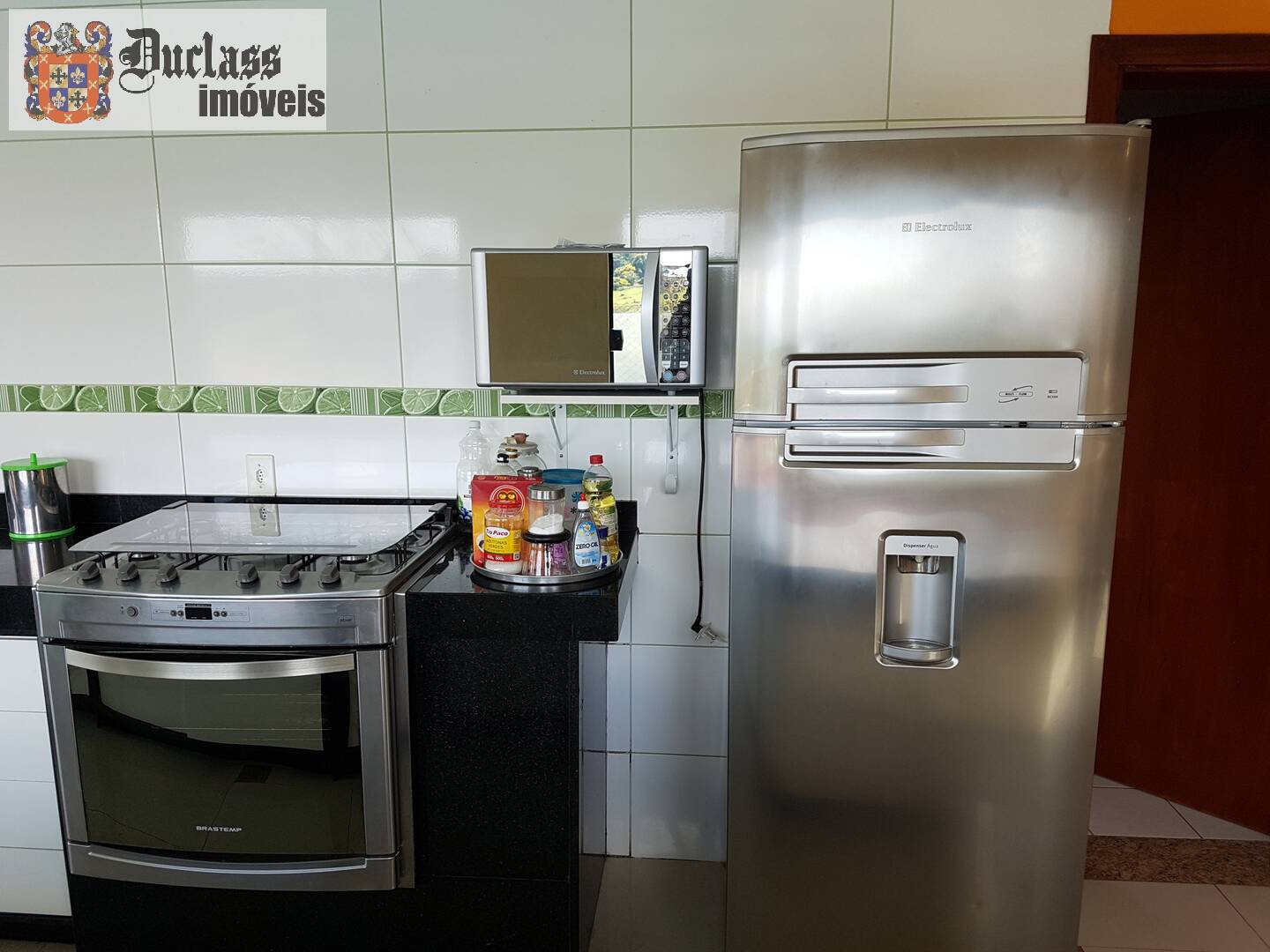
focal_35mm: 26
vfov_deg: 53.1
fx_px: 954
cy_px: 476
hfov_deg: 67.3
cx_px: 635
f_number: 1.7
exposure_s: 1/147
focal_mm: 4.2
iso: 50
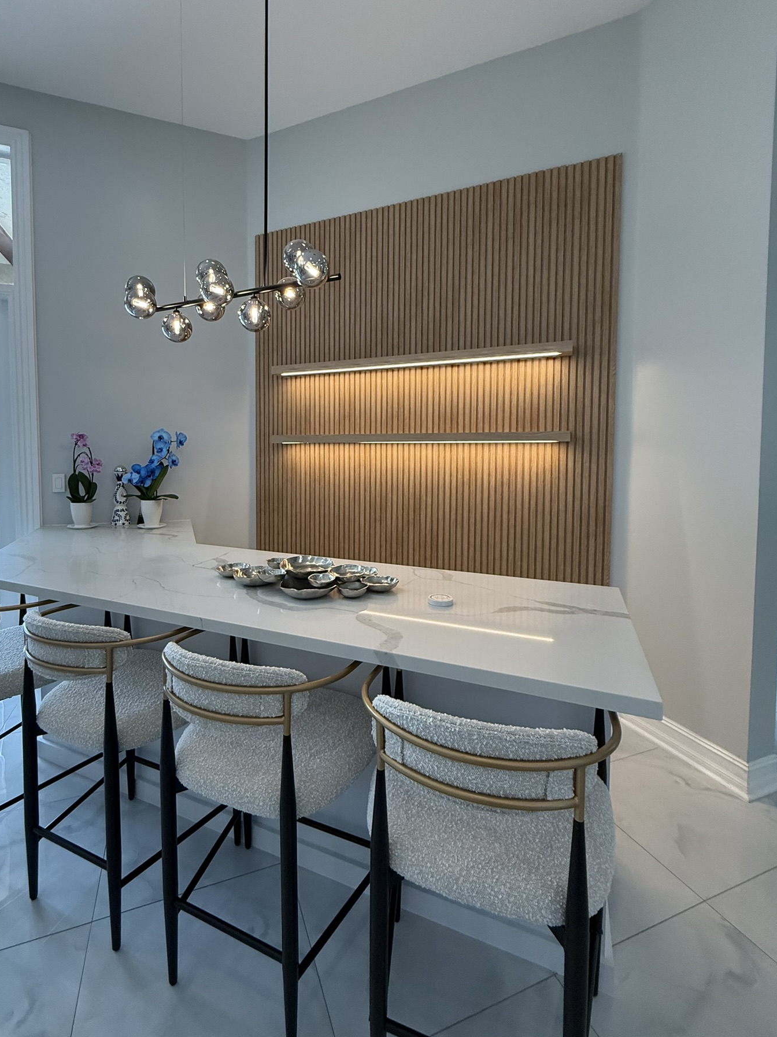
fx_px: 479
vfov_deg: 94.3
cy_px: 477
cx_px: 354
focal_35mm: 16
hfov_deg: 77.9
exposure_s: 1/125
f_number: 2.2
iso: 250
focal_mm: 2.22
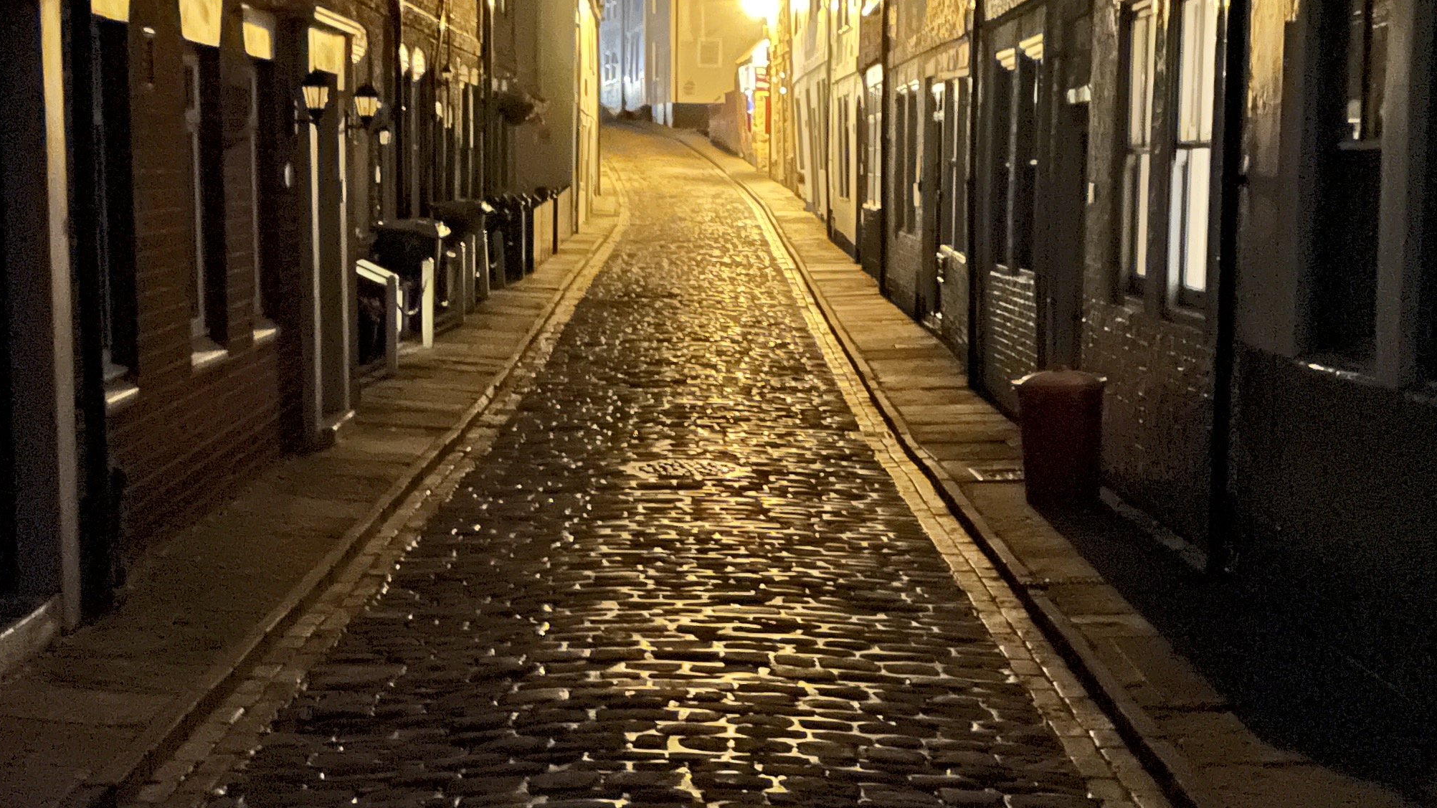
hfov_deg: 36.6
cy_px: 475
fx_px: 2172
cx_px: 721
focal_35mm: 57
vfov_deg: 21.1
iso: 8000
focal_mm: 4.2
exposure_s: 1/4
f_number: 1.6
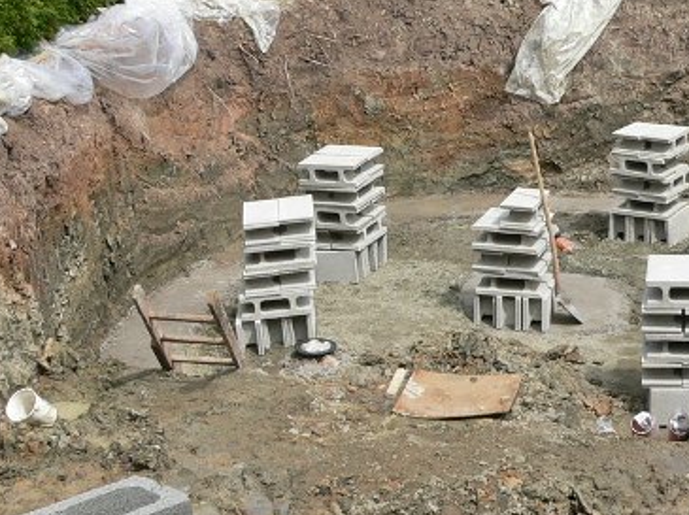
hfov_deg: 24.5
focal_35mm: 79
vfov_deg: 18.6
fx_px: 1571
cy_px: 253
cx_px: 500
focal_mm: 6
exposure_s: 1/500
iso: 80
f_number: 4
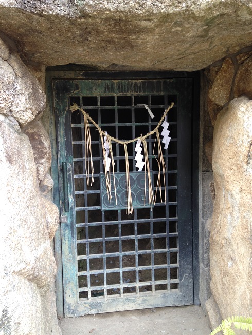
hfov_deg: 43.0
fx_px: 320
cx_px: 126
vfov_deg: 55.3
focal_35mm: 33
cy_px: 168
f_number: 2.4
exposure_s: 1/24
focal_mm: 4.12
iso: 64
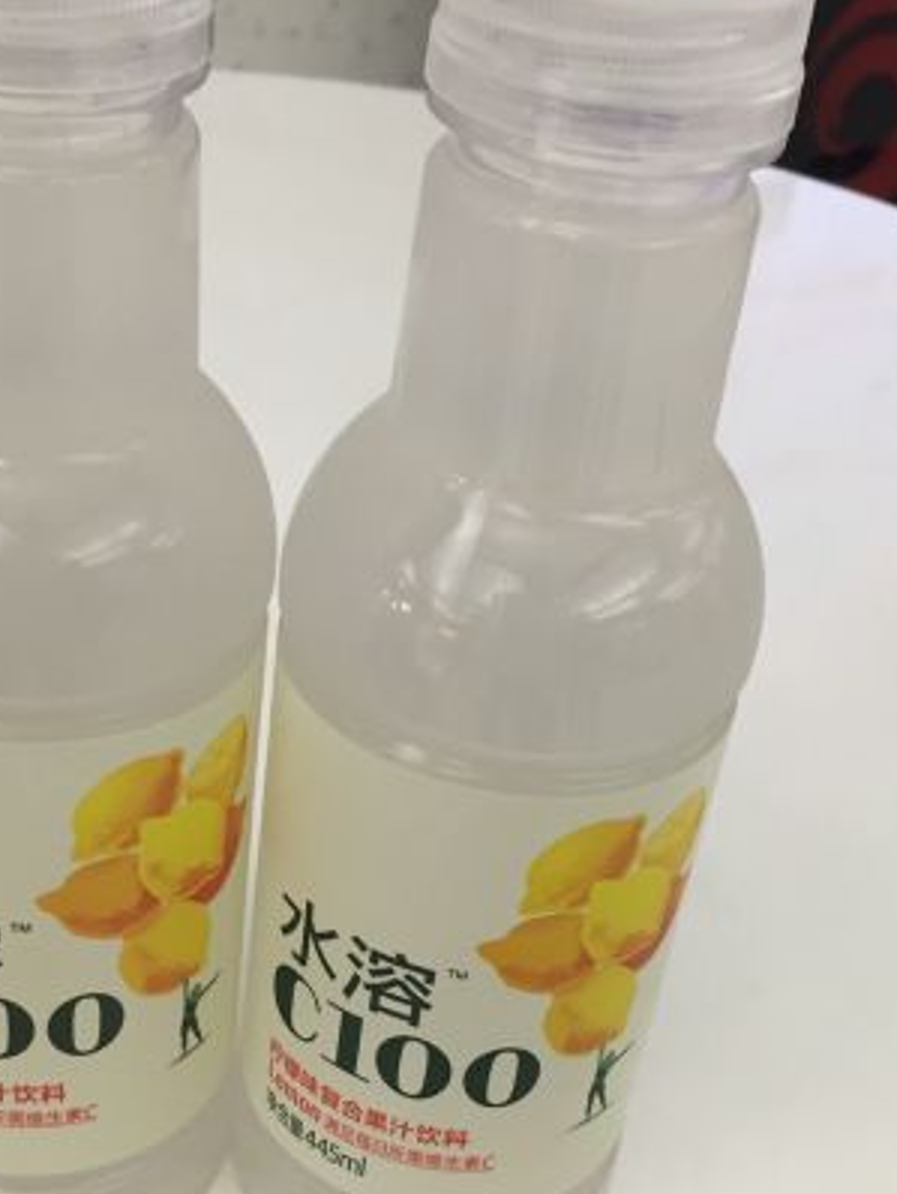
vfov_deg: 37.1
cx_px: 310
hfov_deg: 28.4
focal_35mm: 51
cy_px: 780
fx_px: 1760
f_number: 2.2
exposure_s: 1/33
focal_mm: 4.15
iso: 100
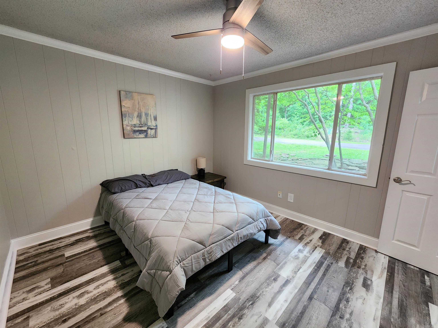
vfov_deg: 89.9
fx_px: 164
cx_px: 219
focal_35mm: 13
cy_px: 164
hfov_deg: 106.2
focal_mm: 2.2
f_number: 2.2
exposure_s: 1/40
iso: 400
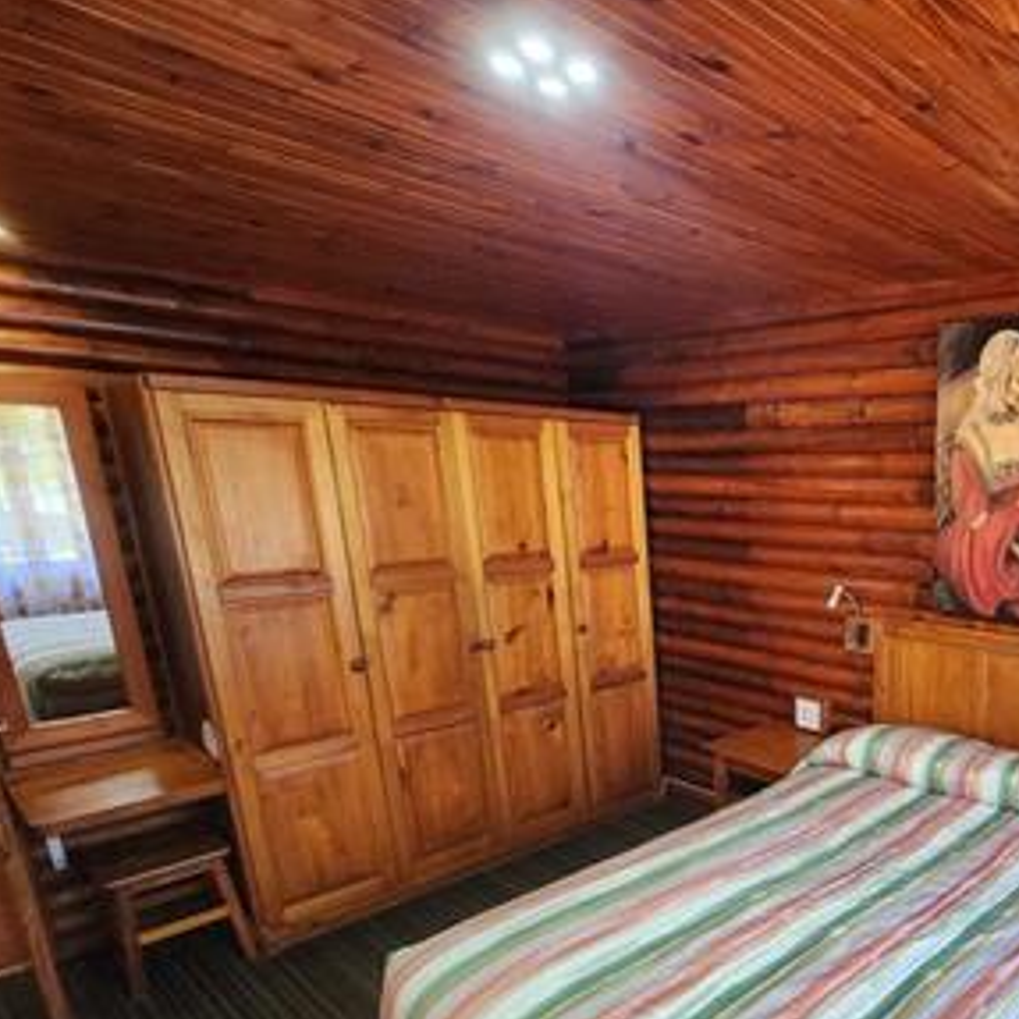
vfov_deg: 67.1
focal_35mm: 22
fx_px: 733
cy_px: 703
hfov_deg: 60.5
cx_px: 891
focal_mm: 1.74
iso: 250
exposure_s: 1/50
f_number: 2.2
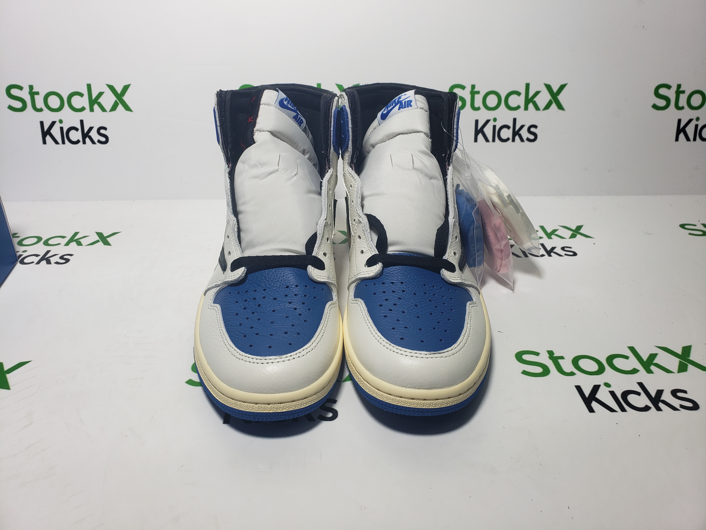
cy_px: 265
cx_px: 353
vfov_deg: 53.1
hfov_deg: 67.3
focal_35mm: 26
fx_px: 530
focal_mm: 4.3
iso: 50
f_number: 2.4
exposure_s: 1/233
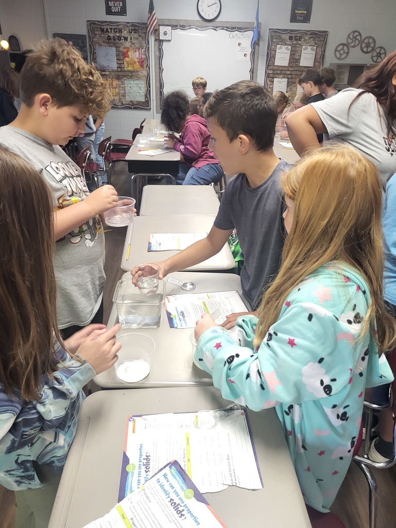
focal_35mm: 26
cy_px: 264
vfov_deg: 67.3
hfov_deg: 53.1
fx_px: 397
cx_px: 198
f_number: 1.8
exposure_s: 1/40
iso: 250
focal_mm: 5.4
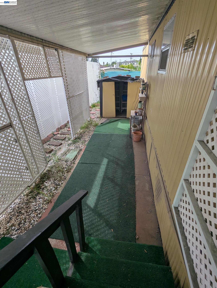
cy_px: 144
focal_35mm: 16
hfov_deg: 78.2
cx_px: 108
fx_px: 133
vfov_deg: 94.4
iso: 45
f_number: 2.2
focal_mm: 2.35
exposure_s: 1/585
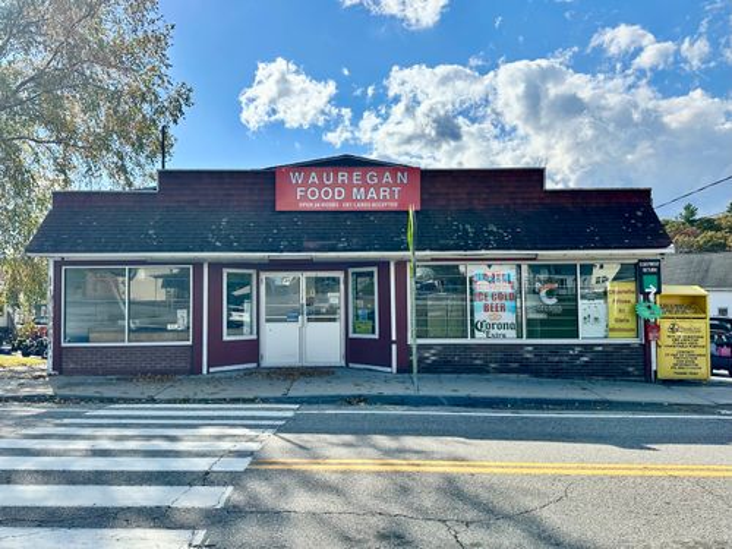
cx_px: 366
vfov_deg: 56.8
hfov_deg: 71.6
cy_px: 274
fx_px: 508
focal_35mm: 24
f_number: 1.78
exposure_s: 1/6211
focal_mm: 6.86
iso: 80
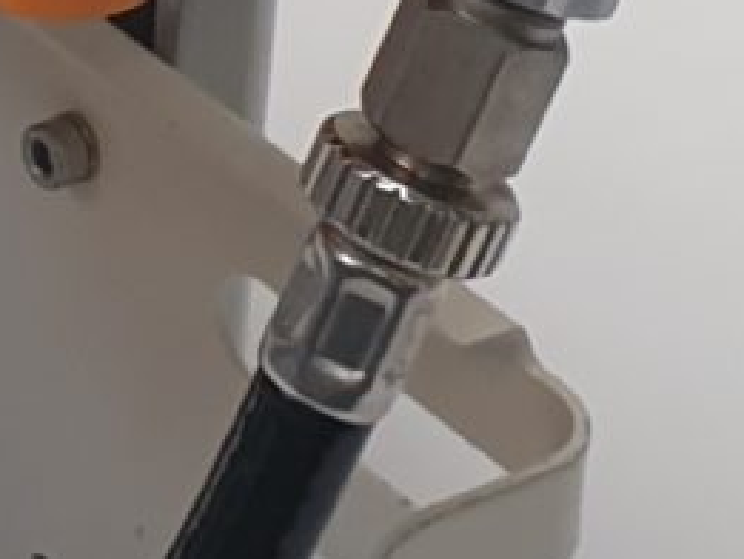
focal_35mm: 255
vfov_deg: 5.6
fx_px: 5483
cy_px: -793
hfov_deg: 7.5
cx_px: -619
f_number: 2.4
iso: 80
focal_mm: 4.3
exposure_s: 1/50
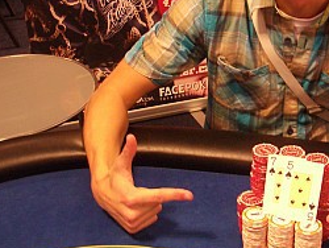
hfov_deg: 27.3
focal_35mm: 70
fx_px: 666
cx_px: 250
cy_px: 81
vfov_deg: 21.0
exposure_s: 1/13
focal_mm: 5.8
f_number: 2.6
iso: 200
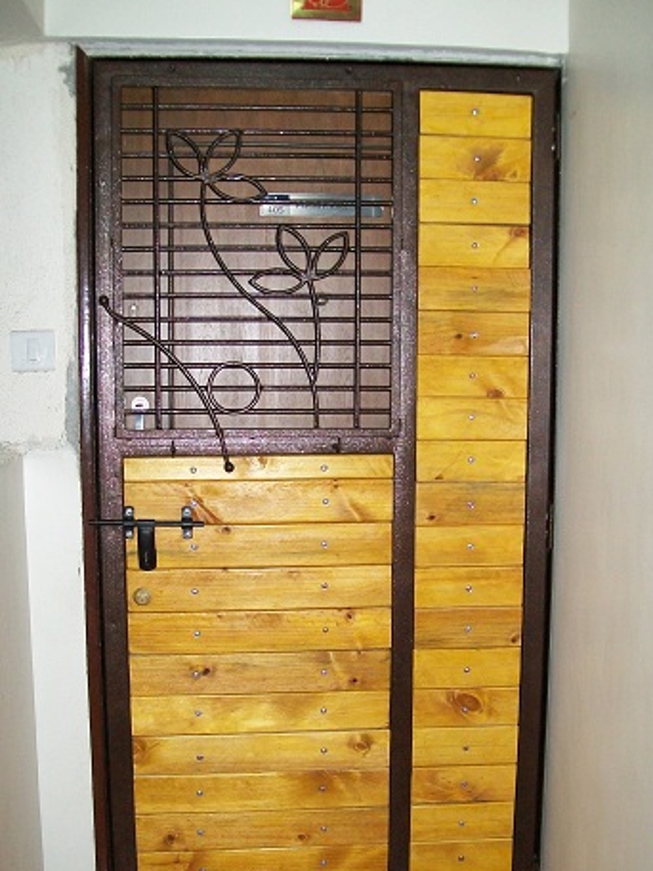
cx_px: 333
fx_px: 1031
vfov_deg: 45.7
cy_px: 497
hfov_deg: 35.1
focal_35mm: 41
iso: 160
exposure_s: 1/60
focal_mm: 6.1
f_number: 2.7
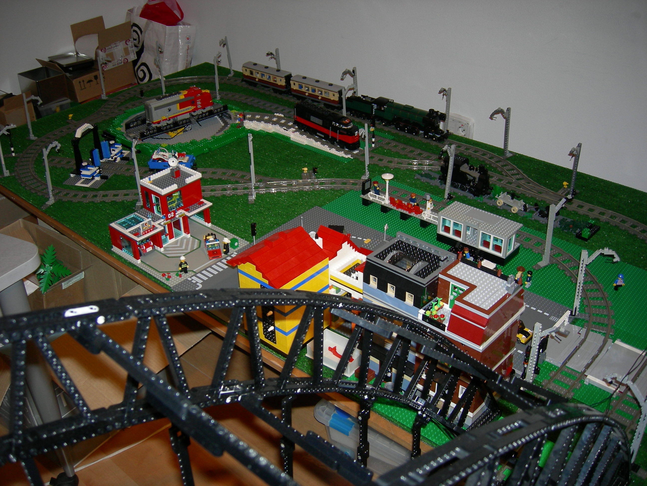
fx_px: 673
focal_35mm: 36
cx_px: 324
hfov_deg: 51.4
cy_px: 243
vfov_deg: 39.7
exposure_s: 1/60.1
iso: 64
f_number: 2.7
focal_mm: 7.5
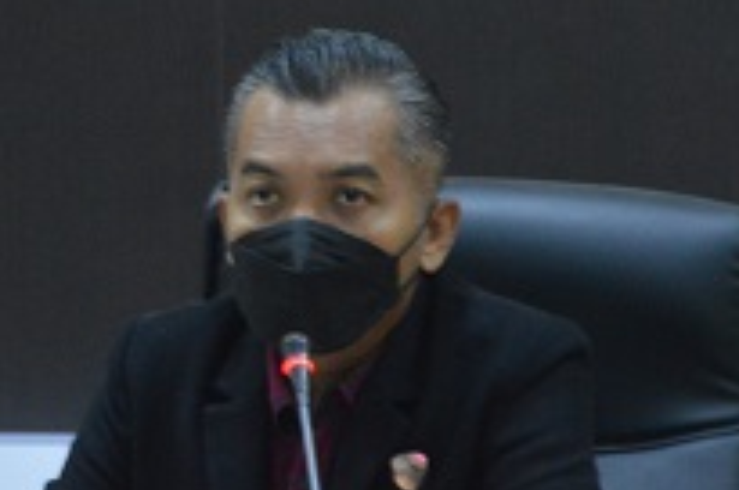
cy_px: 243
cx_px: 141
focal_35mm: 658
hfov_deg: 3.1
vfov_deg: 2.1
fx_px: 13486
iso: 3200
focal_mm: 200
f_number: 6.3
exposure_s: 1/30
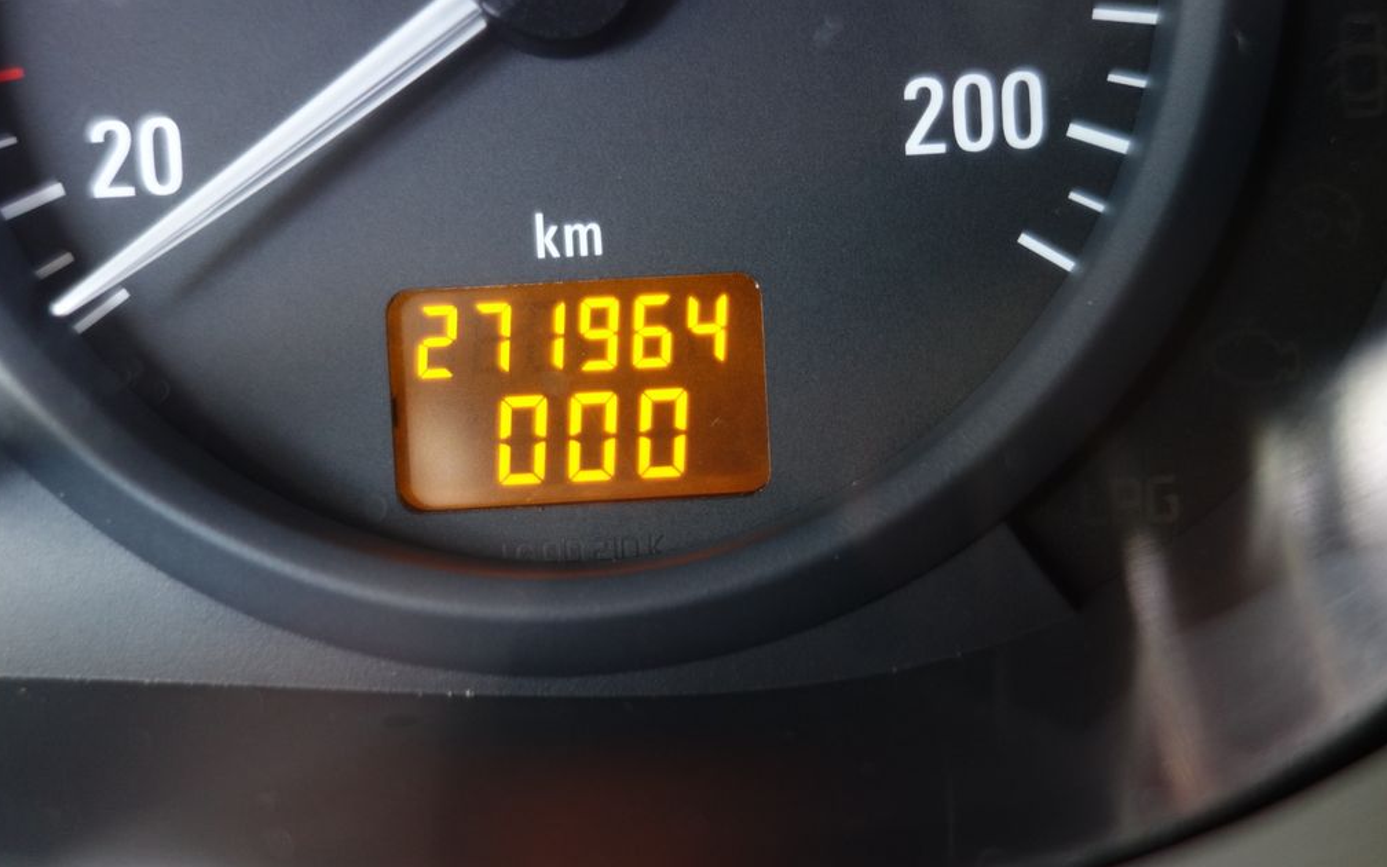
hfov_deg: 64.6
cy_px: 401
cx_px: 688
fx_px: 1096
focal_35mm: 29
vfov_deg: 43.1
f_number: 1.8
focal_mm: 10.4
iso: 320
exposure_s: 1/30
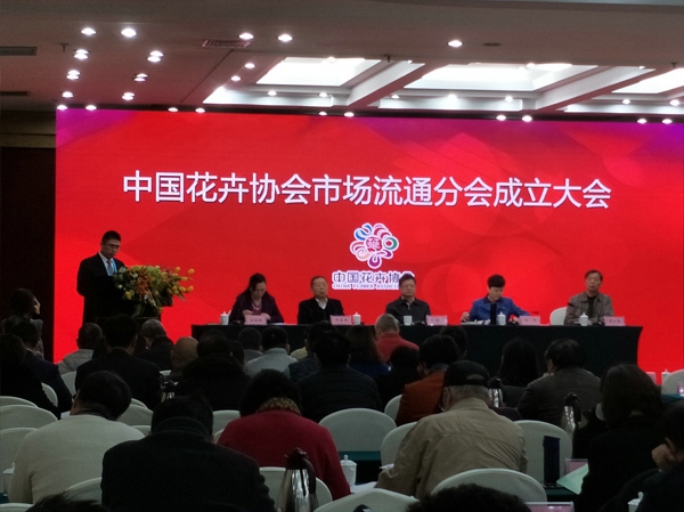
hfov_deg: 71.6
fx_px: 474
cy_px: 256
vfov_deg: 56.7
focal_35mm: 24
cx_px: 342
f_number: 1.7
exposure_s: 1/33
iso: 128
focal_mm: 4.1
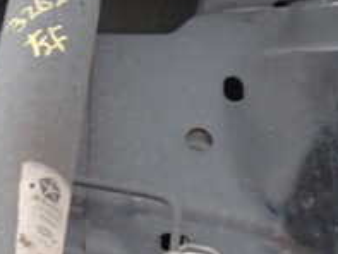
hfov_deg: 14.5
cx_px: 24
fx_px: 1309
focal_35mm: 134
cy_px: 263
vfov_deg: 11.0
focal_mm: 7.84
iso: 640
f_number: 2.9
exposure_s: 1/40
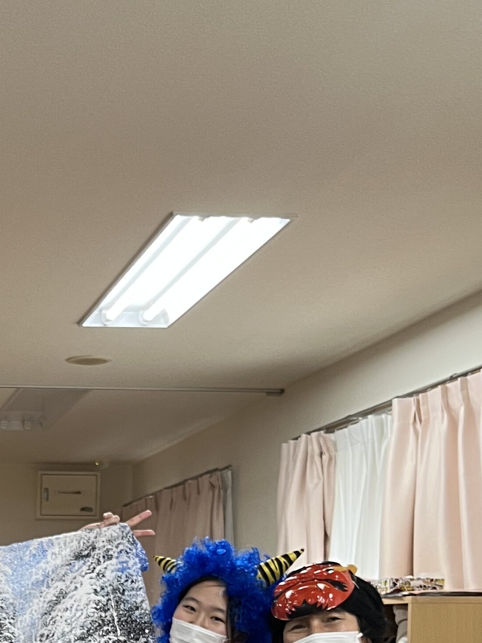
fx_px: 1337
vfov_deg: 25.3
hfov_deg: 19.1
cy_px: 692
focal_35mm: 72
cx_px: -118
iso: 100
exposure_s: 1/60
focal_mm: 5.1
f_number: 1.6
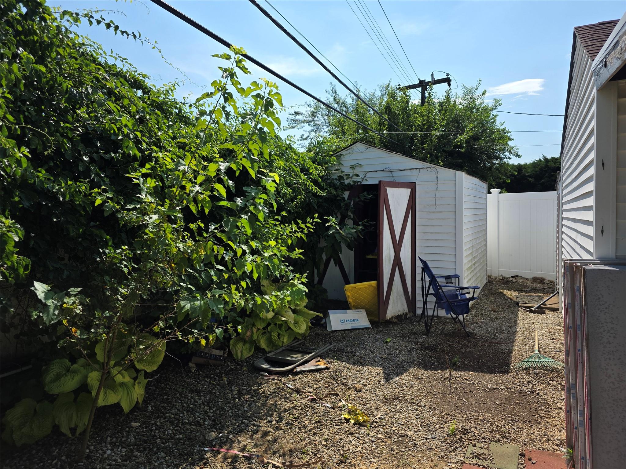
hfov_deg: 73.9
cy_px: 234
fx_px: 416
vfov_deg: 58.9
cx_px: 313
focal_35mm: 23
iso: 80
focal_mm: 6.3
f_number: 1.7
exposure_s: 1/7061
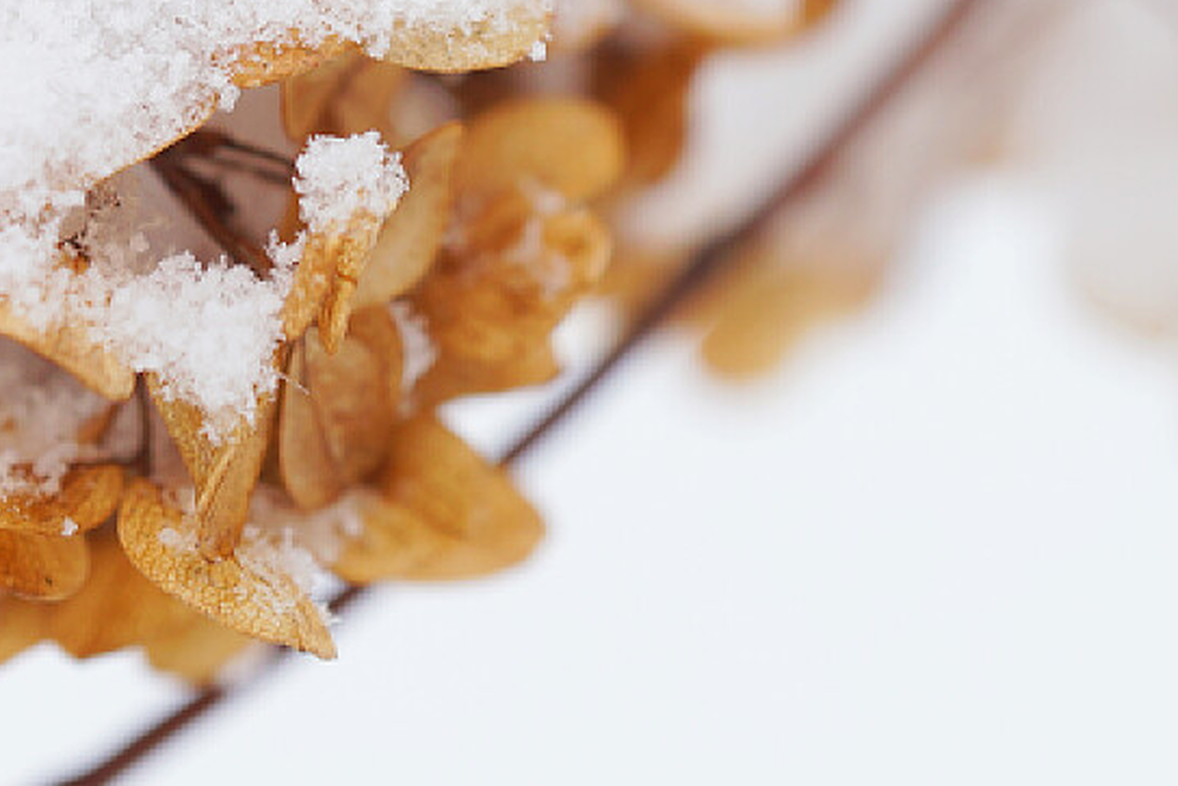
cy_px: -305
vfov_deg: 5.5
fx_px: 8084
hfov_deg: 8.3
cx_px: 598
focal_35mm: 247
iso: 200
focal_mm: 70
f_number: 4
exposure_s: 1/125
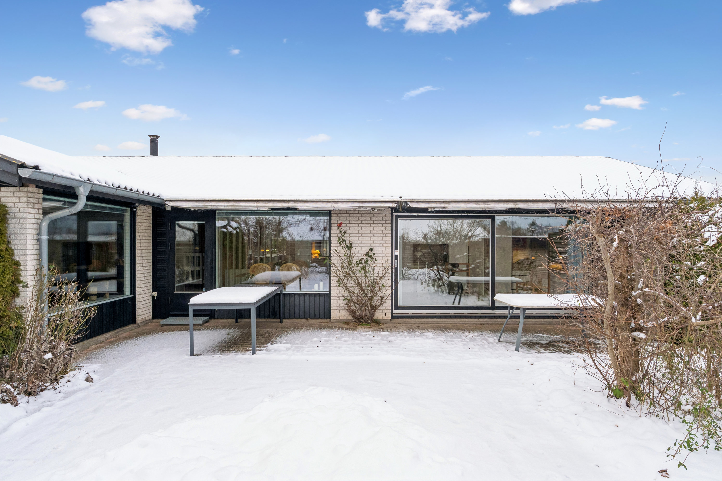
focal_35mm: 20
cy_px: 240
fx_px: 403
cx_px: 361
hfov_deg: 83.7
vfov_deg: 61.7
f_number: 7.1
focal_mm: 13.4
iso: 400
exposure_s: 1/100
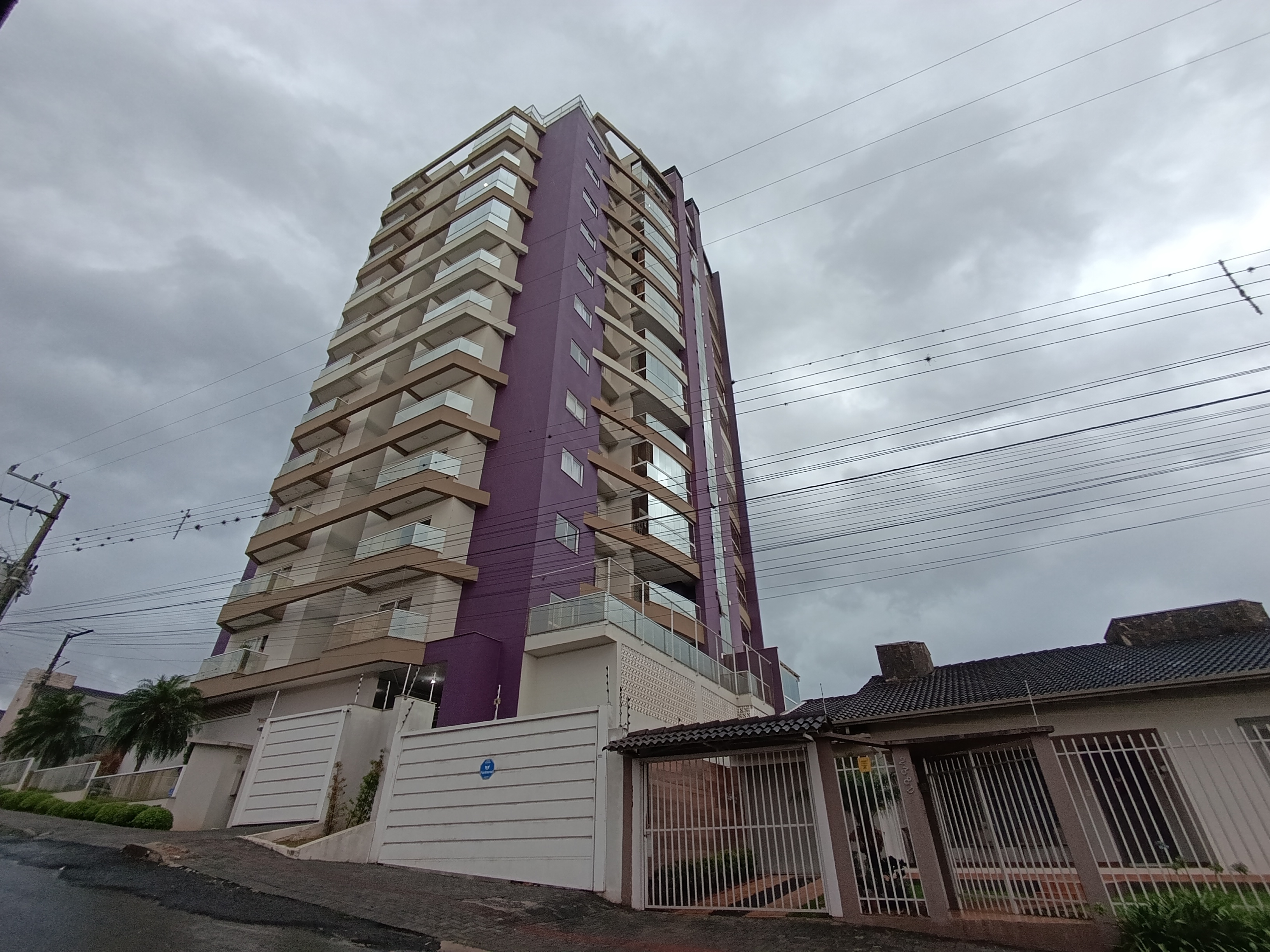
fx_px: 587
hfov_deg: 94.5
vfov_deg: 78.1
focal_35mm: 16
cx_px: 635
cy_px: 476
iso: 80
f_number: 2.2
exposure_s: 1/120
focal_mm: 1.65
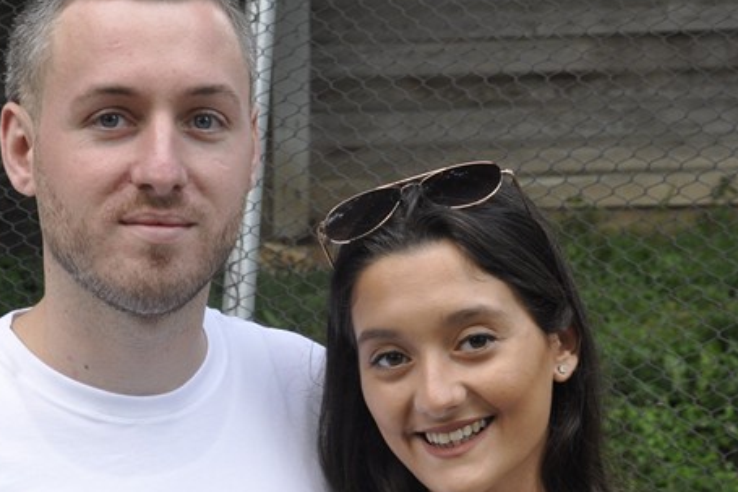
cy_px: 421
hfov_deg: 18.2
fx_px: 2295
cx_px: 190
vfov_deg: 12.2
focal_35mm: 112
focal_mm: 34
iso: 400
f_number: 7.1
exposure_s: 1/50
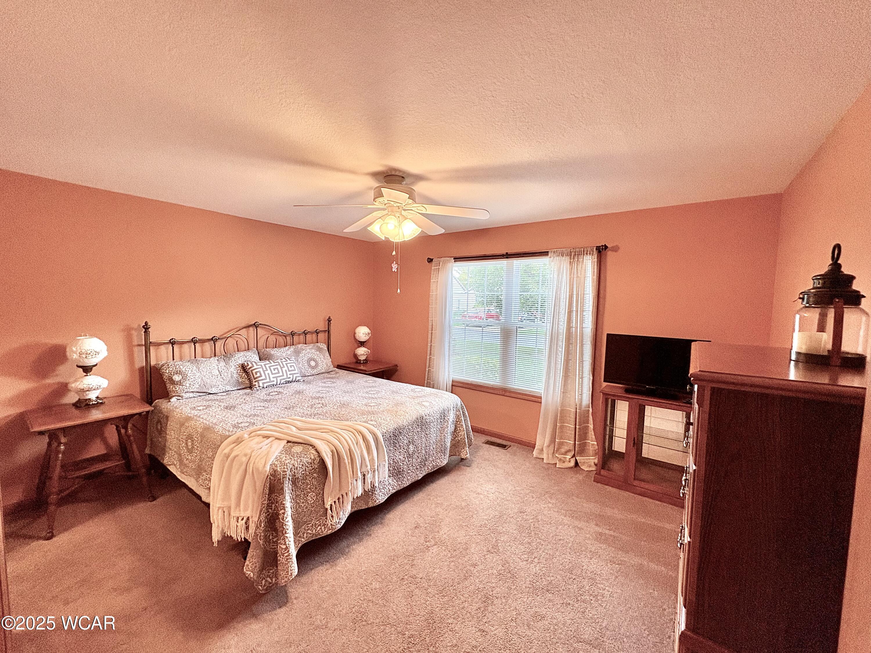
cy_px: 326
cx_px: 436
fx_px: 352
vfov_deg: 85.7
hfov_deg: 102.1
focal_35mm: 14
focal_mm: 2.22
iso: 160
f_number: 2.2
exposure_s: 1/60
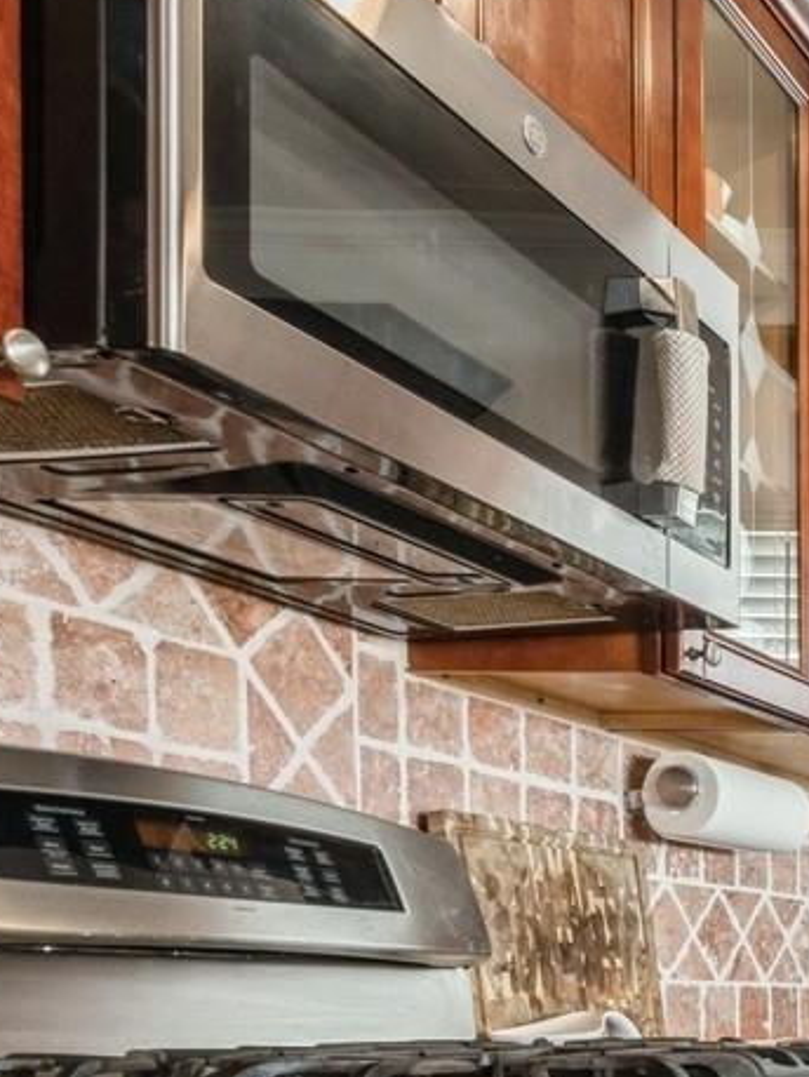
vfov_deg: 36.0
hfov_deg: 19.6
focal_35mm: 49
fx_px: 1515
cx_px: 1545
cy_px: 1030
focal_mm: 14.5
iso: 400
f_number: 11
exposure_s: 1/5
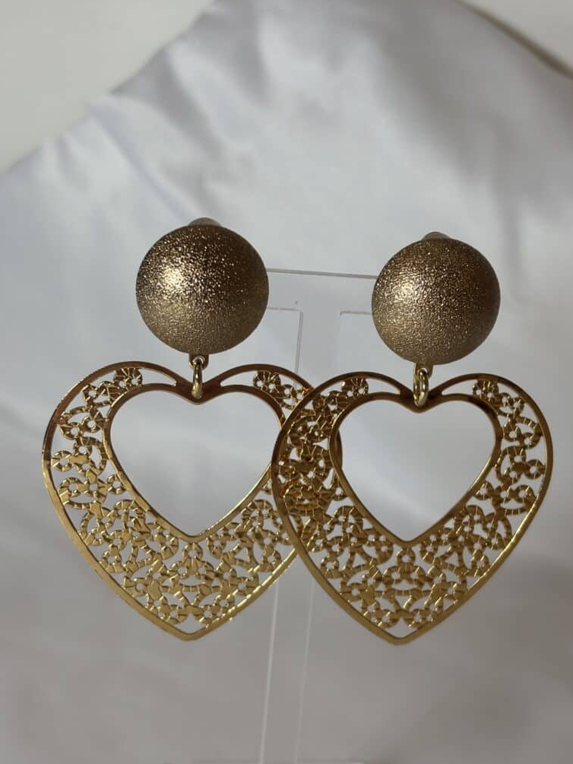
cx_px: 291
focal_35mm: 53
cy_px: 380
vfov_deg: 36.2
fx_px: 1169
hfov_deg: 27.5
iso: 32
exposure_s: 1/167
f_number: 1.6
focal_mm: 5.96
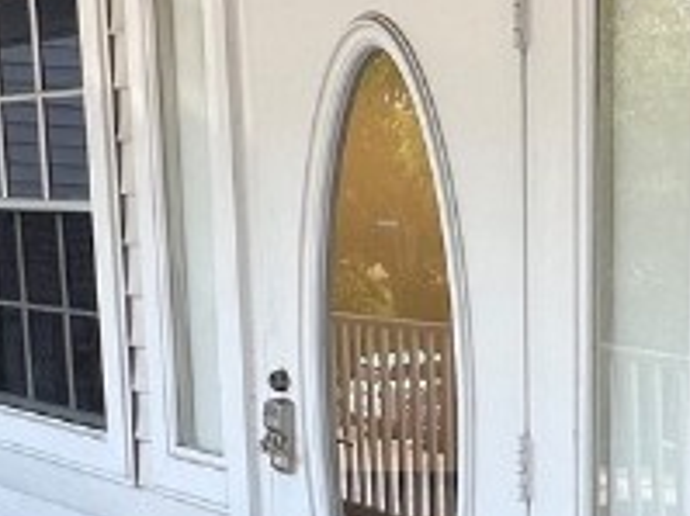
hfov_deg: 27.3
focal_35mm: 67
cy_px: 513
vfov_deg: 21.2
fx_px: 1335
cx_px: 690
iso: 32
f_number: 1.8
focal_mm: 1.57
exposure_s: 1/170
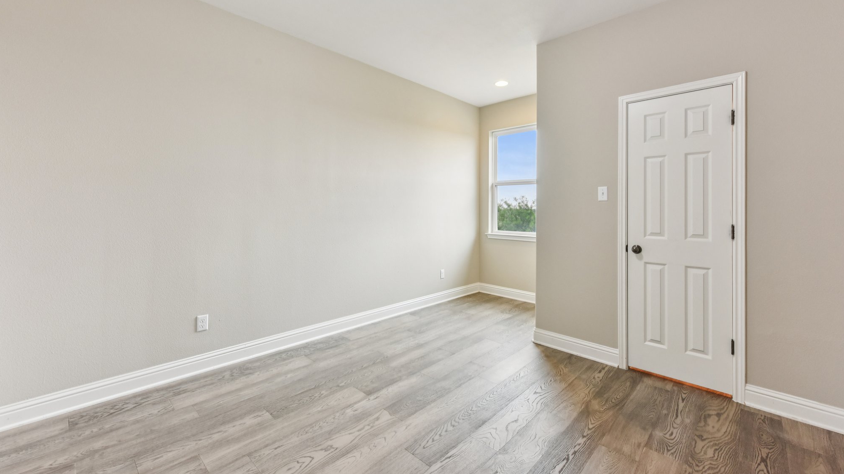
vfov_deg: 70.4
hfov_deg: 103.0
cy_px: 217
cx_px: 423
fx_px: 336
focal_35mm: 15
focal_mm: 14
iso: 400
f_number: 8
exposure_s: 1/15
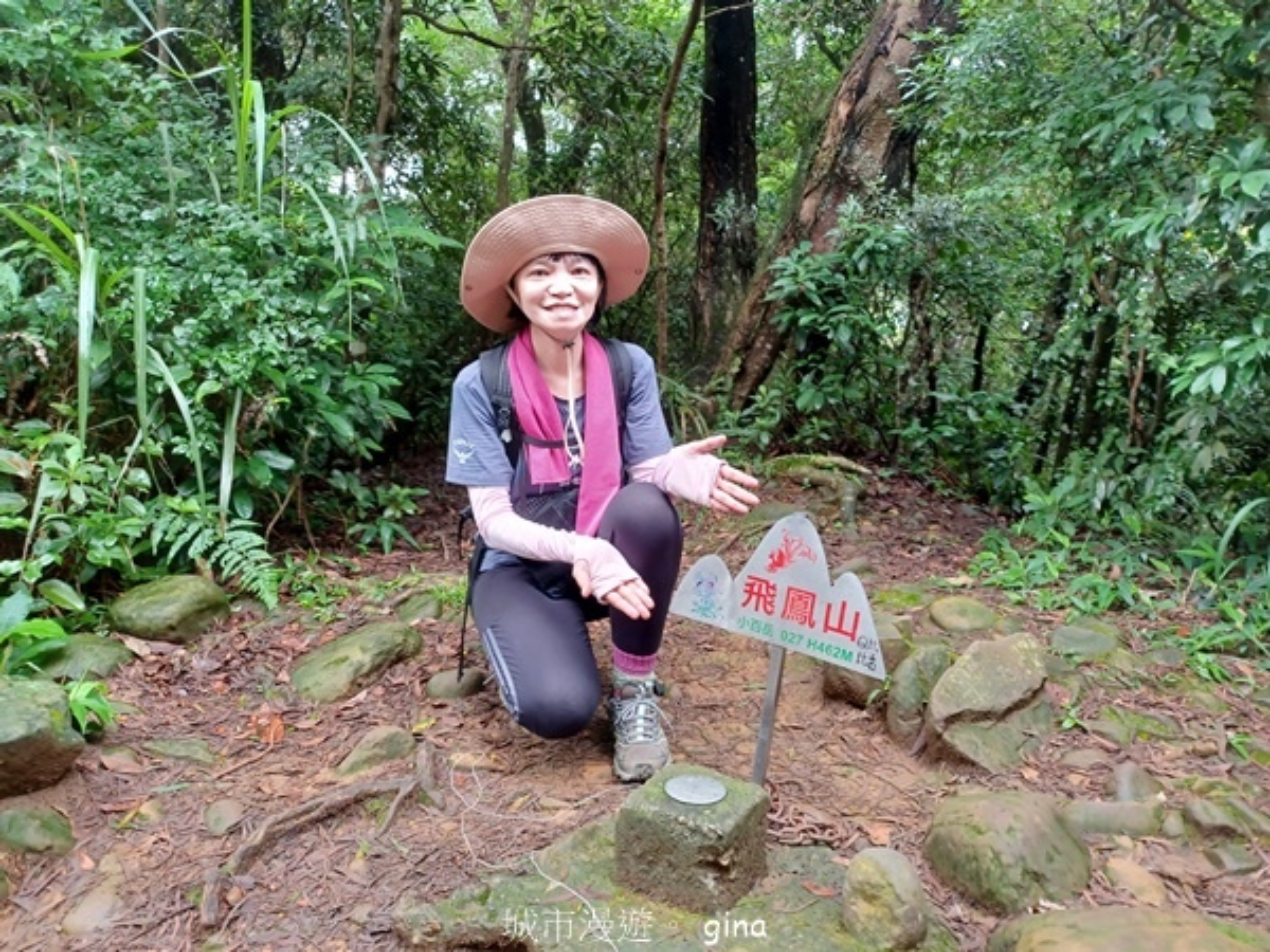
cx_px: 635
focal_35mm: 25
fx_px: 917
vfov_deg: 54.9
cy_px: 476
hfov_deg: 69.4
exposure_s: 1/60
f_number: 1.8
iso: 250
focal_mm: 4.6
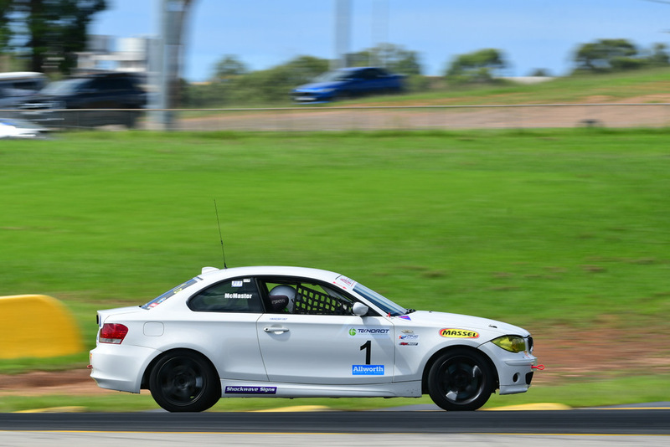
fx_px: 5585
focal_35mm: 300
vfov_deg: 4.6
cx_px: 335
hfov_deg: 6.9
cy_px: 224
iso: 100
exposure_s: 1/125
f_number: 11
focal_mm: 200
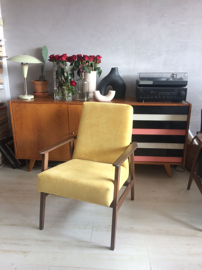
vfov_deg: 61.7
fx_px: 226
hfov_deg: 48.2
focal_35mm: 29
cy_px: 135
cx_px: 101
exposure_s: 1/50
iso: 50
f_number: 2.2
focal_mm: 4.15
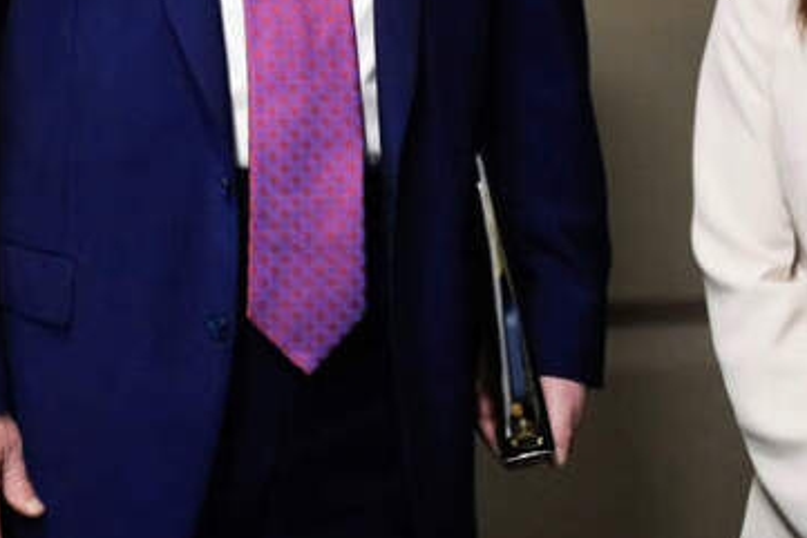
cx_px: 177
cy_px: -6
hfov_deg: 20.8
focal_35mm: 97
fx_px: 2175
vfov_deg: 13.9
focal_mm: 35
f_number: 1.4
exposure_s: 1/500
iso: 4000
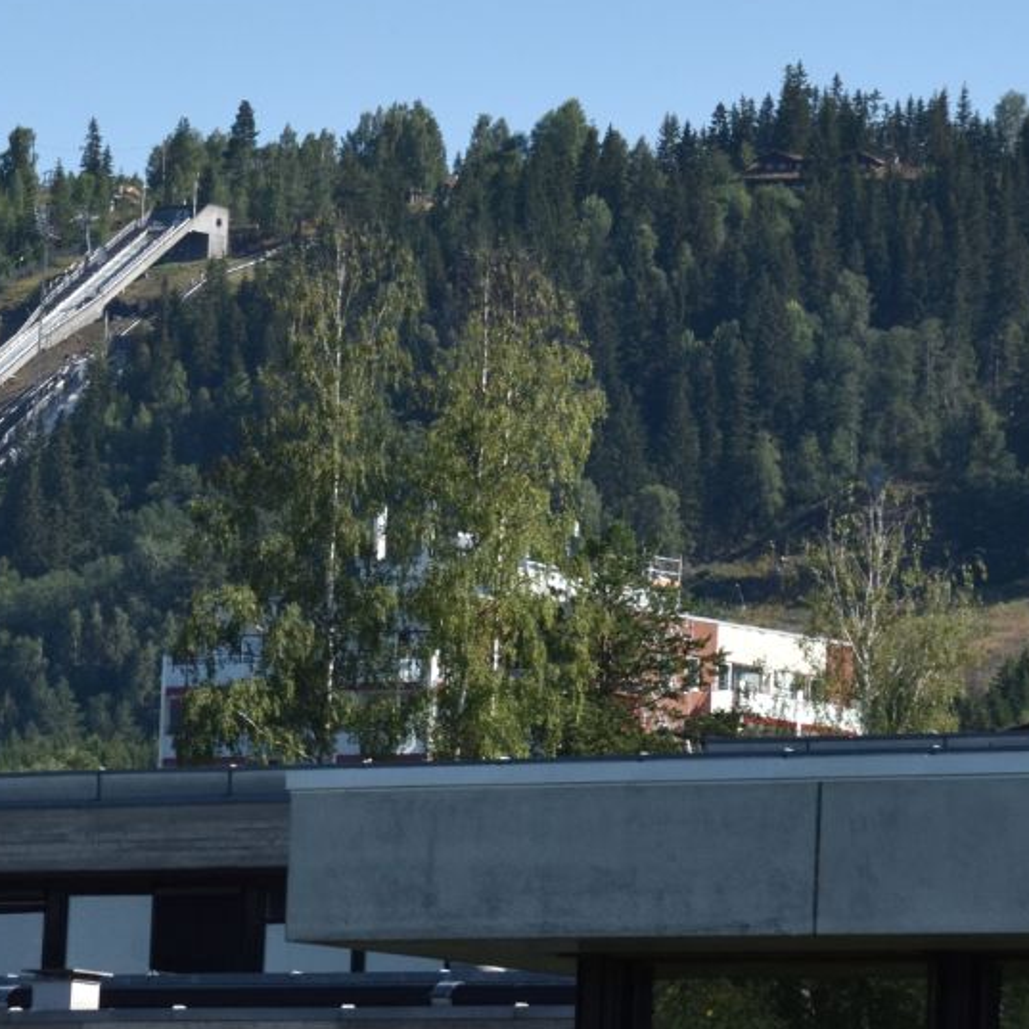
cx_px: -207
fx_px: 13083
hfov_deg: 4.5
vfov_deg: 4.5
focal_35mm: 389
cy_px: 363
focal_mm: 120
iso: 1250
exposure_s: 1/1600
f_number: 11
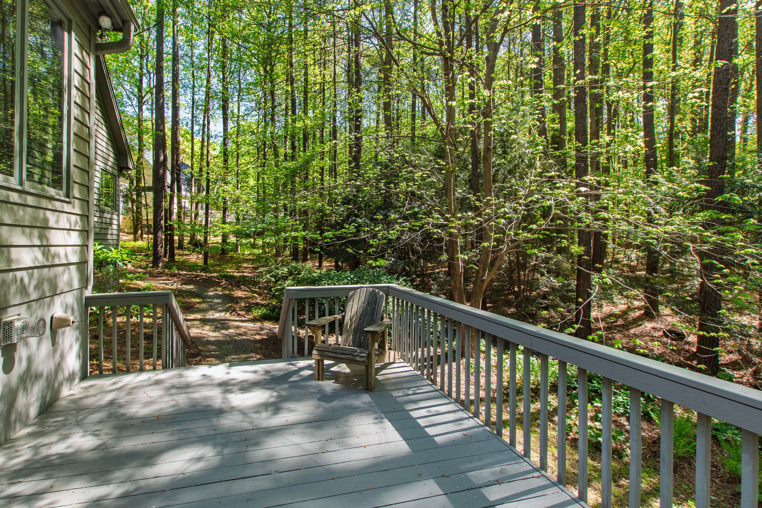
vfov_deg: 77.3
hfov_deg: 100.4
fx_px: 317
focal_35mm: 15
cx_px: 381
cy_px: 254
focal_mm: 10
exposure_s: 1/50
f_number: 8
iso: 250
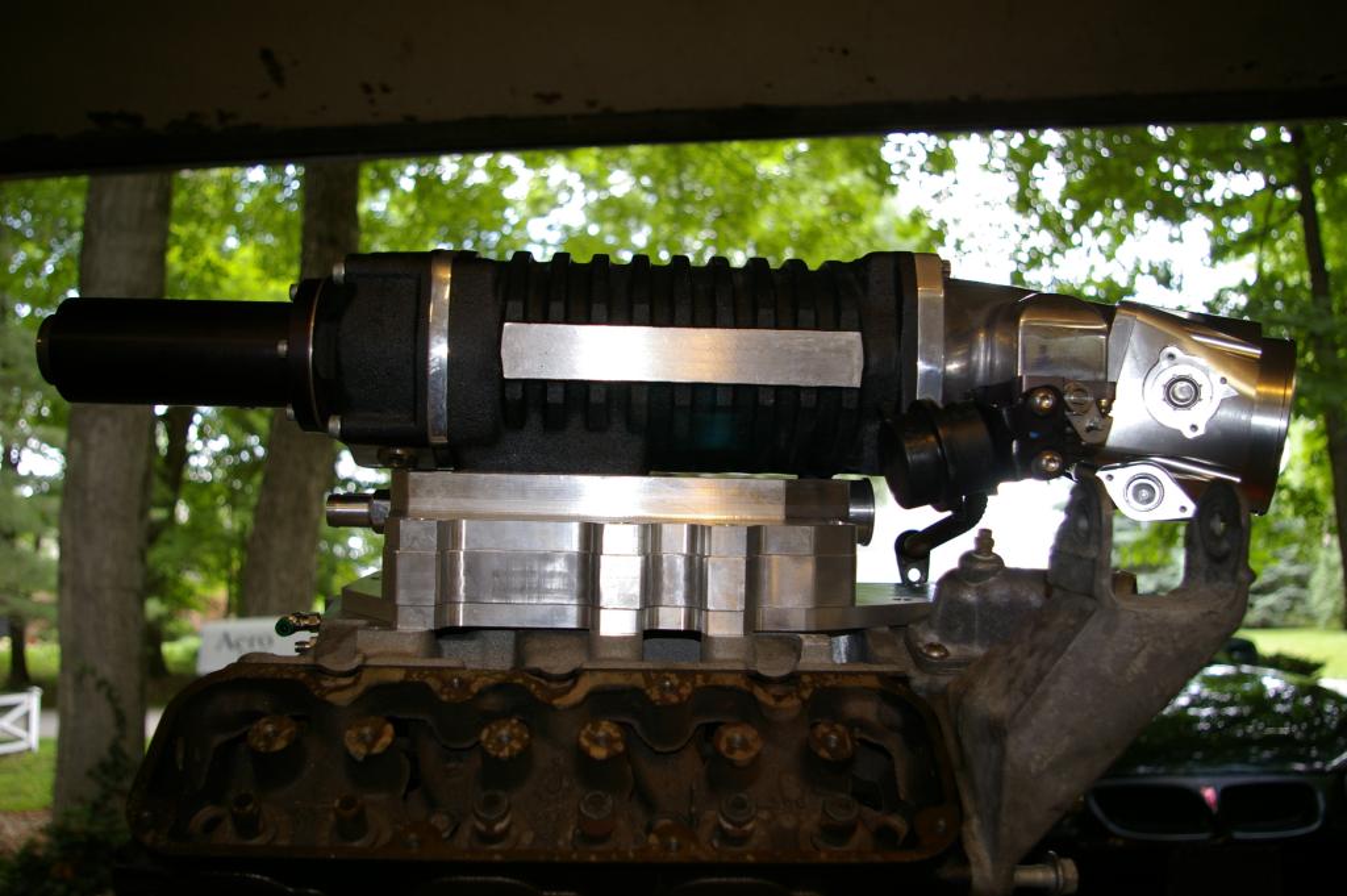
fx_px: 1178
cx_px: 674
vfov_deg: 41.6
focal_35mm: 32
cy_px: 448
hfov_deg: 59.5
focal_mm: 21
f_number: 4
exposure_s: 1/40
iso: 200
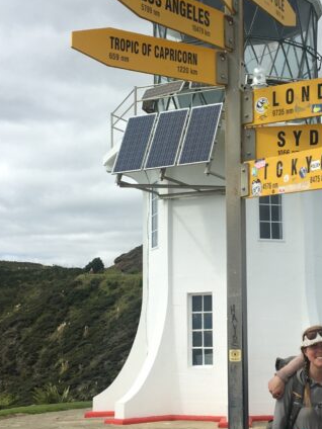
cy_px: 216
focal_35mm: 70
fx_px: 868
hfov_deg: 20.9
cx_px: 220
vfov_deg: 27.8
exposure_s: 1/1261
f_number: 2.2
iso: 25
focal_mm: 4.15
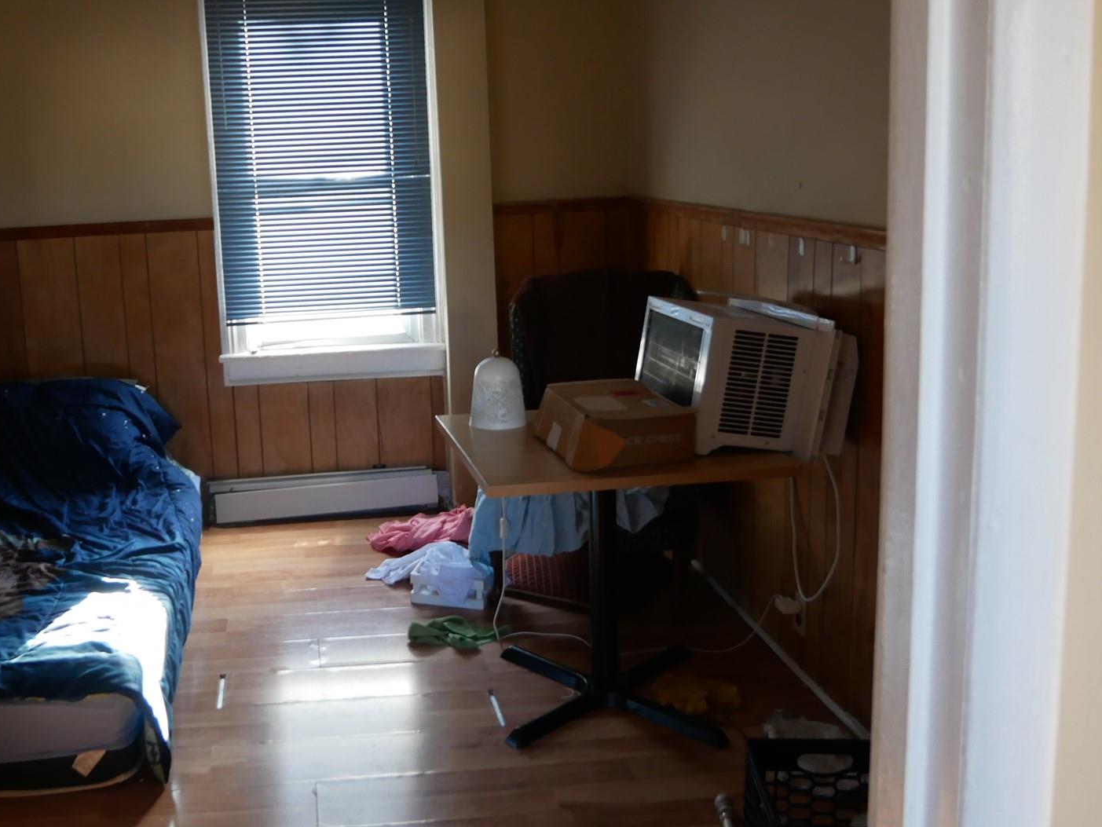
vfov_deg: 40.6
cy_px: 350
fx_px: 1115
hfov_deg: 51.9
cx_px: 392
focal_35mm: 35
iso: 800
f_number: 3.5
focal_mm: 12
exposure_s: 1/60
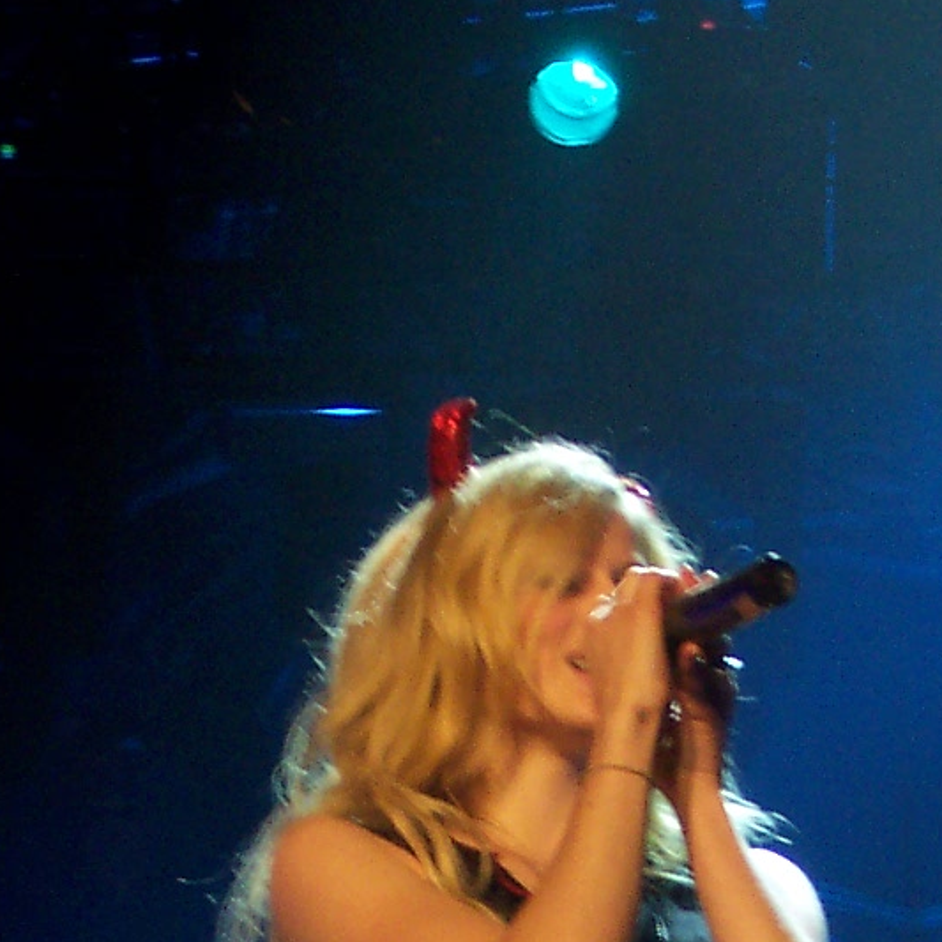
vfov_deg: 8.8
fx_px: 6004
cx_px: 622
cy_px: 1336
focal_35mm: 195
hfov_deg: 9.0
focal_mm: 10.8
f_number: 4
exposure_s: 1/60
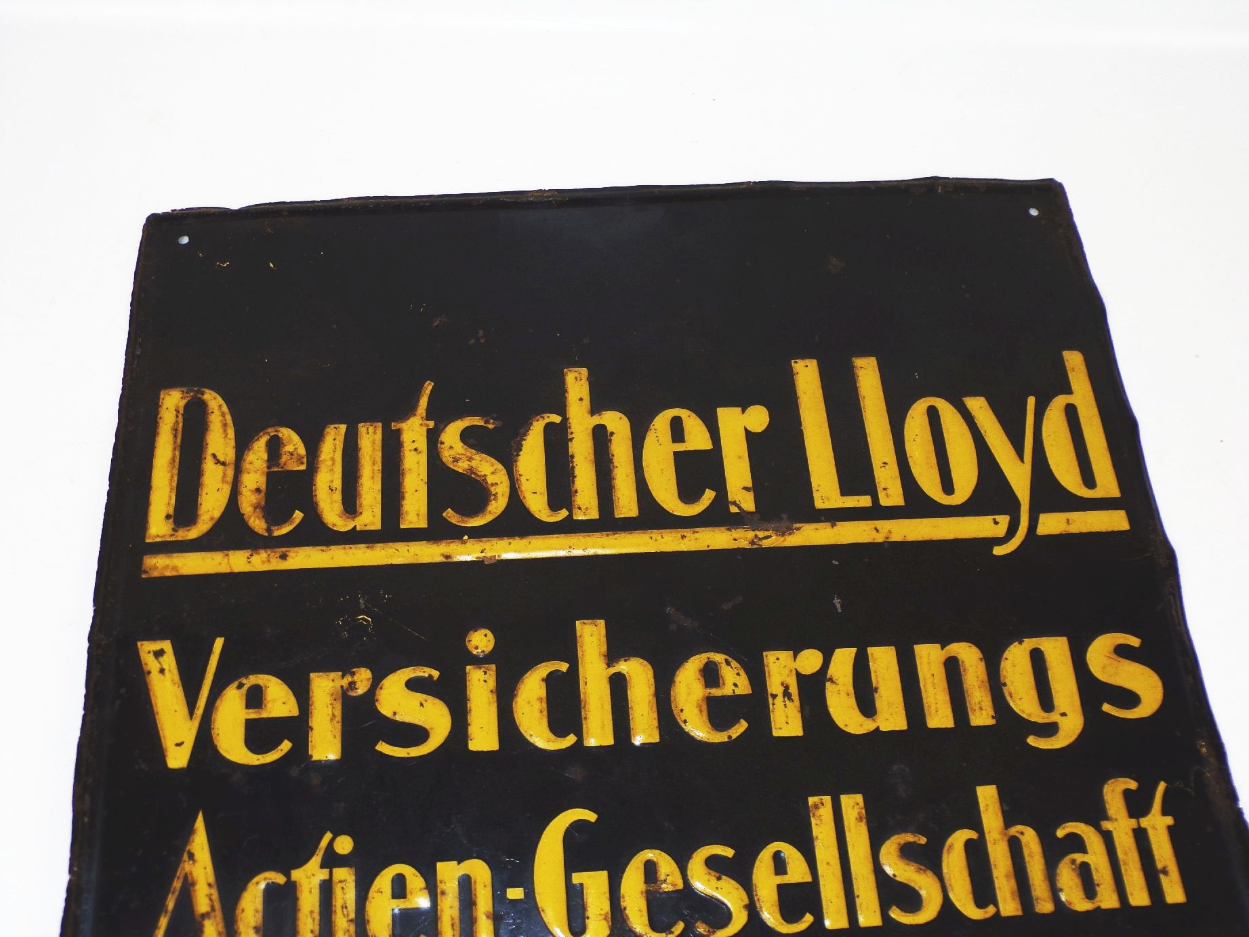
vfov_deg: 38.7
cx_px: 624
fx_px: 1335
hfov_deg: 50.1
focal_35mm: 37
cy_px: 468
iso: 80
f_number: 3.3
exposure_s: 1/60
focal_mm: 6.6
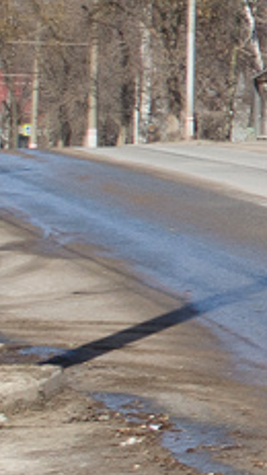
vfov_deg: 9.6
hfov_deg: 4.7
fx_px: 2780
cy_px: -100
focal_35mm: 221
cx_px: 1300
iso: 200
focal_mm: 25
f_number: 6.3
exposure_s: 1/1250
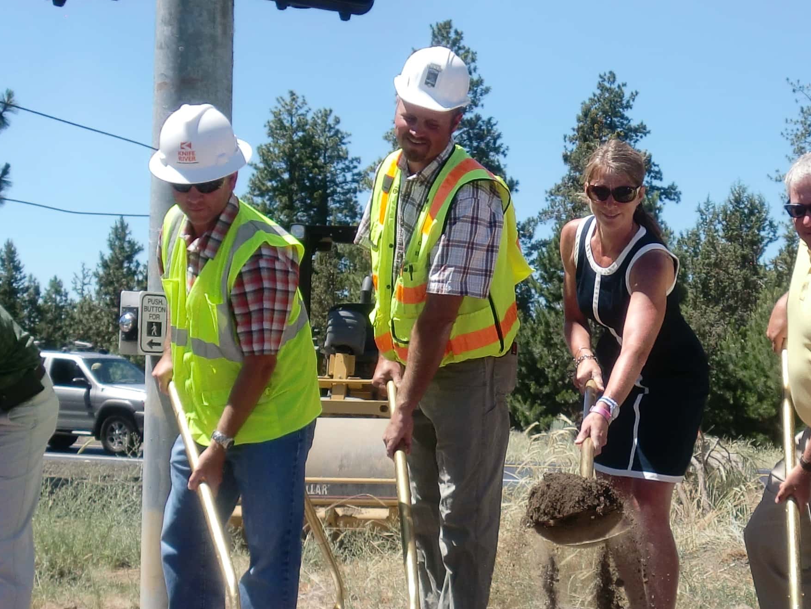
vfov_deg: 19.1
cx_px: 582
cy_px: 371
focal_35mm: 77
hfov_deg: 25.1
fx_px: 1804
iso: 64
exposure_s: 1/800
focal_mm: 6.51
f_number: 3.1
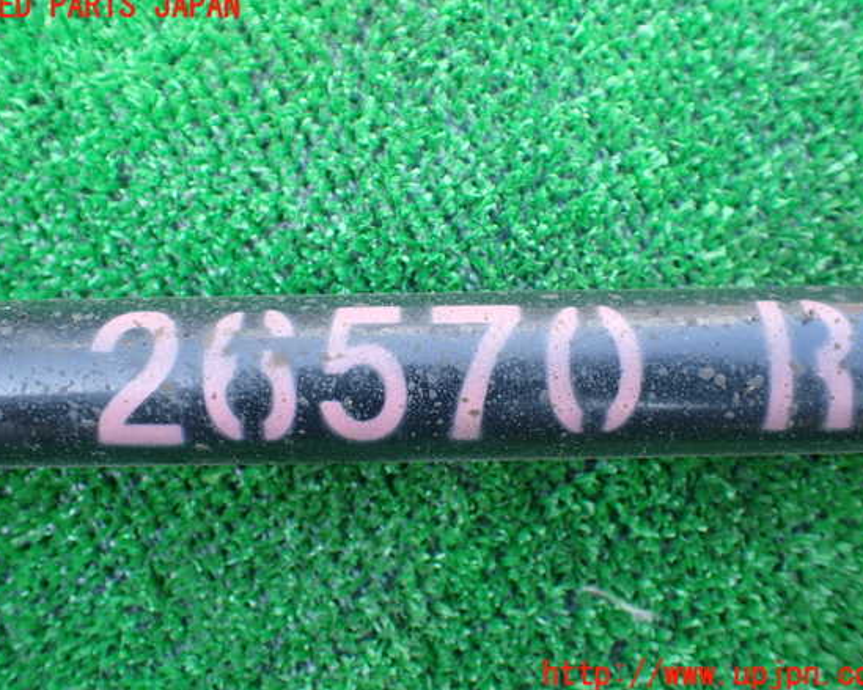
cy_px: 341
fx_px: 817
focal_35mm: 32
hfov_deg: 55.7
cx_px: 426
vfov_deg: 45.8
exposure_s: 1/125
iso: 200
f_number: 2.3
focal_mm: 5.4
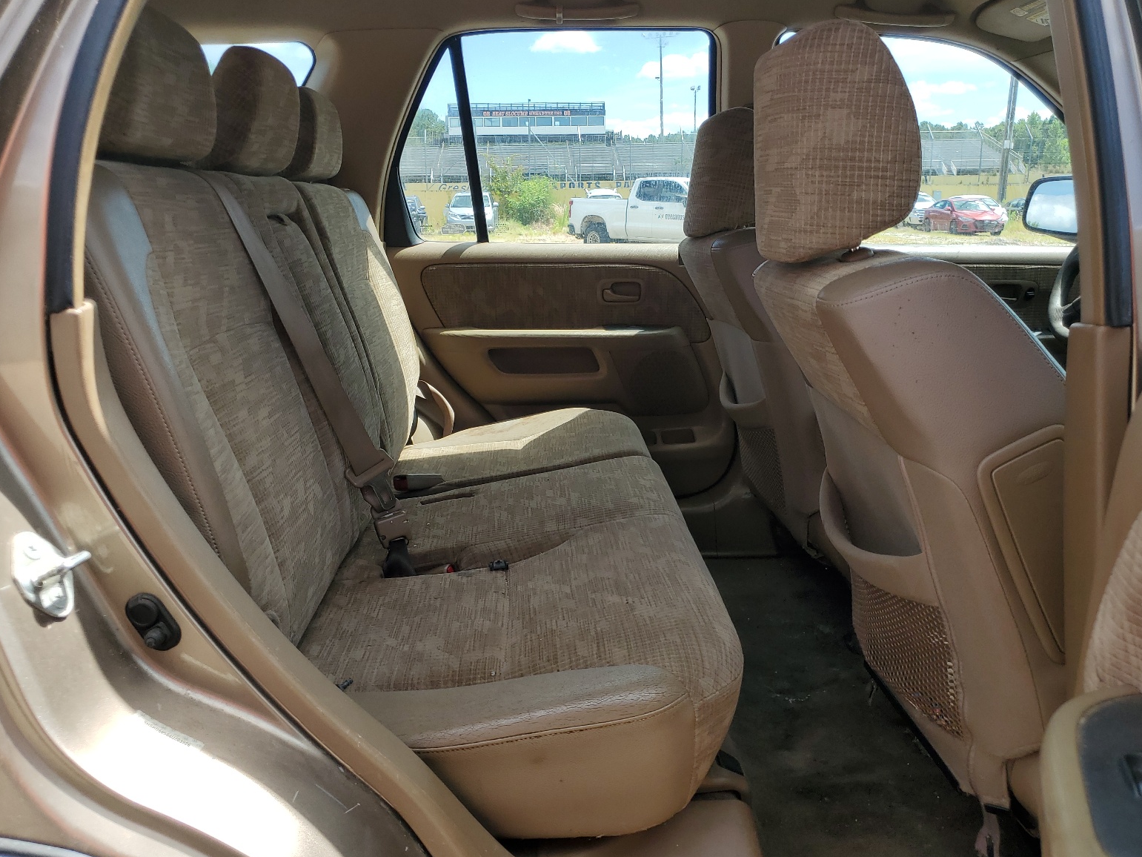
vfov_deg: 51.4
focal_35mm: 27
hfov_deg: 65.3
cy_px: 431
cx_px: 587
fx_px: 891
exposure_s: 1/1111
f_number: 1.5
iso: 50
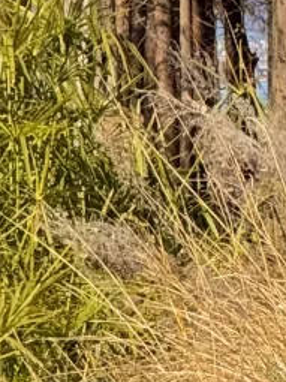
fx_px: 7464
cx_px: 761
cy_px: -596
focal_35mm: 677
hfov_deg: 2.2
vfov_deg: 2.9
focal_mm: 15.66
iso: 64
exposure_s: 1/707
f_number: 2.8
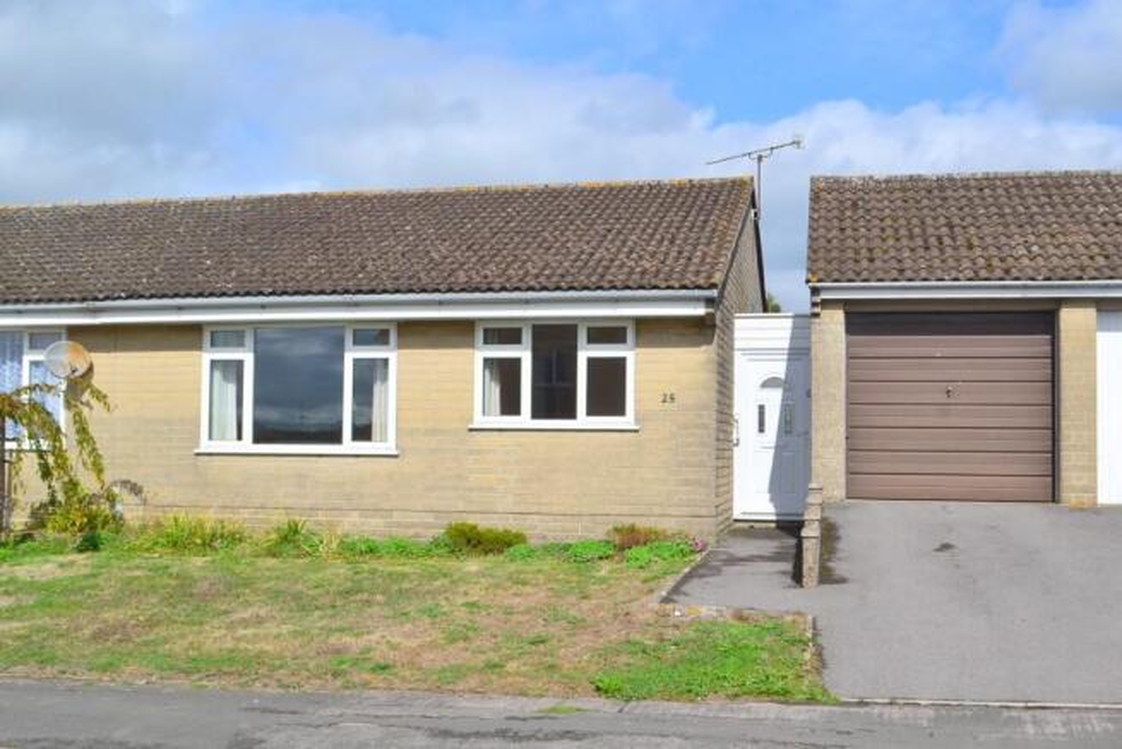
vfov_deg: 34.2
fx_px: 1216
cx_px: 561
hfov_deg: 49.5
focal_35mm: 39
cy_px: 374
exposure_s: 1/500
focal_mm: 26
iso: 200
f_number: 11
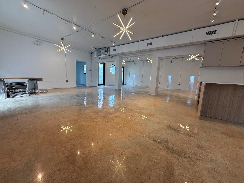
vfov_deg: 85.7
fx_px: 99
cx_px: 122
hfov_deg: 102.1
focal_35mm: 14
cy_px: 92
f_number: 2.2
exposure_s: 1/120
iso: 125
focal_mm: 2.22
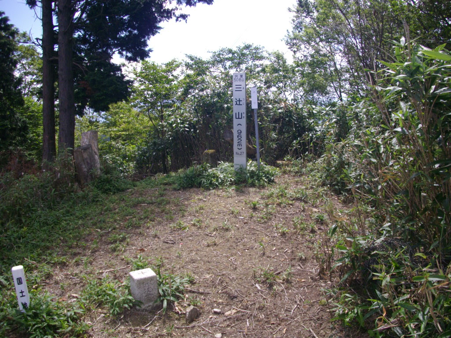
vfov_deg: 38.7
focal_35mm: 37
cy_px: 169
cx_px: 226
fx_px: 482
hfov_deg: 50.1
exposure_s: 1/250
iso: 100
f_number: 5.6
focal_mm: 6.2
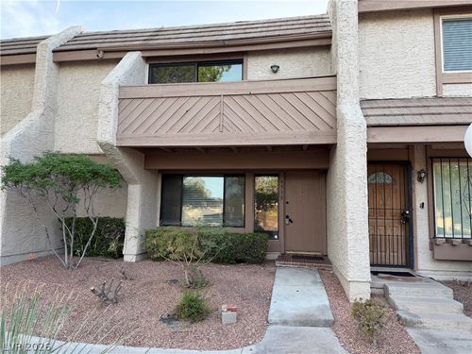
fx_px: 327
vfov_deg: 56.8
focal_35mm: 24
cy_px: 177
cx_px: 236
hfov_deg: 71.6
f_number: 1.78
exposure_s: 1/393
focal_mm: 6.76
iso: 80
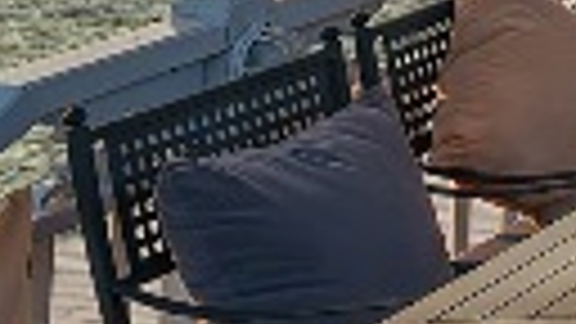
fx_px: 2123
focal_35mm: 139
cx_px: 1904
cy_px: -497
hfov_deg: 9.9
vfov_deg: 8.0
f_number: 9
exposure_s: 1/400
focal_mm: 20
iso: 500
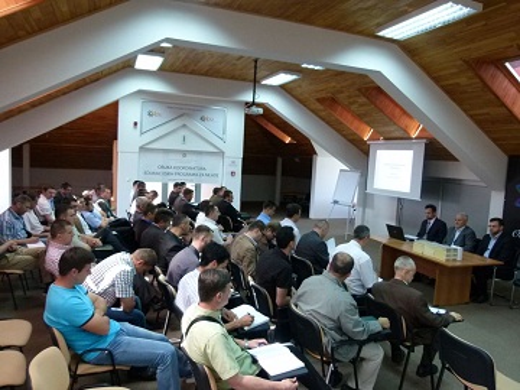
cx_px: 260
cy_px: 195
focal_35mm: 25
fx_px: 376
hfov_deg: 69.4
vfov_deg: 54.9
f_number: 2.8
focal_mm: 4.5
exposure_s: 1/60
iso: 320
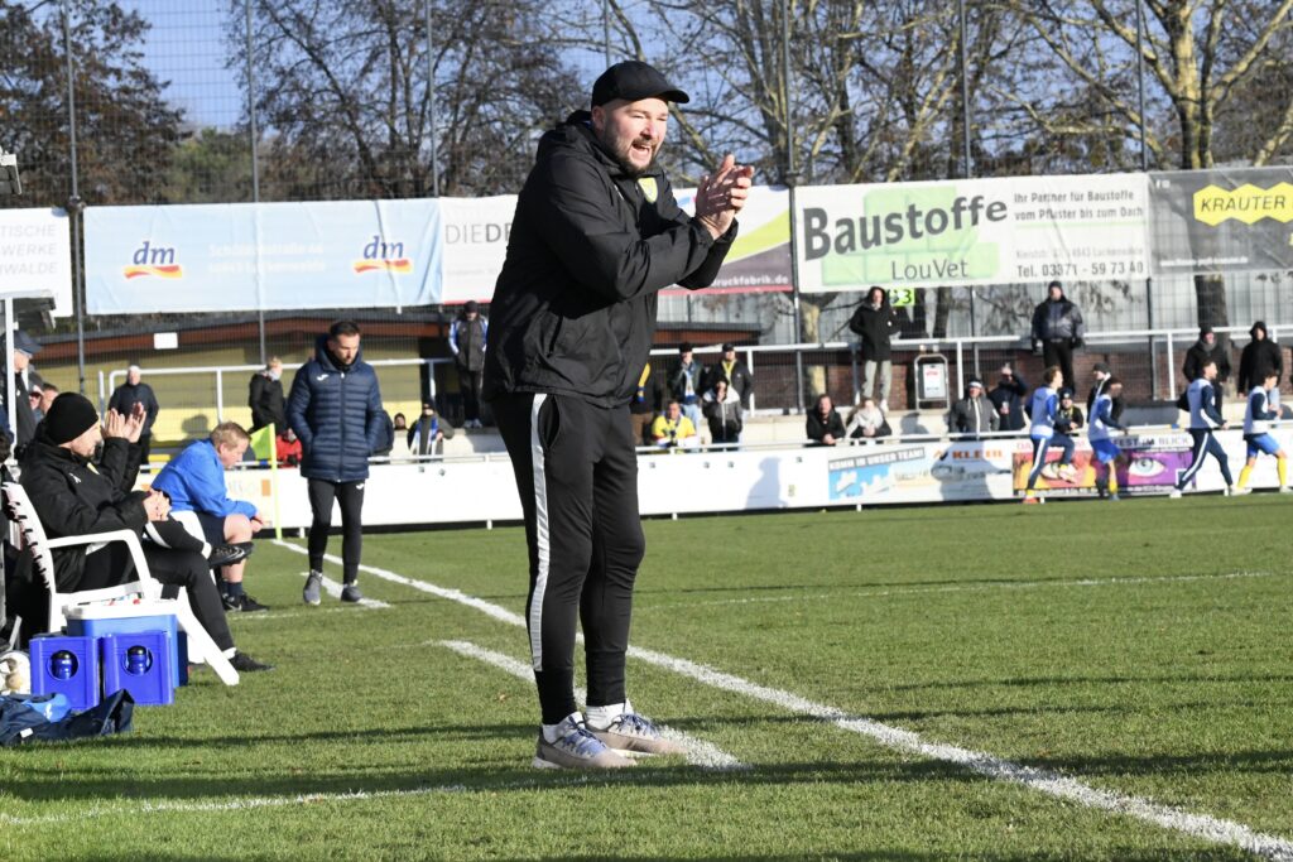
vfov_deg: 11.4
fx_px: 4310
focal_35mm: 120
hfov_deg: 17.1
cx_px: 646
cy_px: 431
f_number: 11
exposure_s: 1/2000
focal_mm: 120
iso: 4000
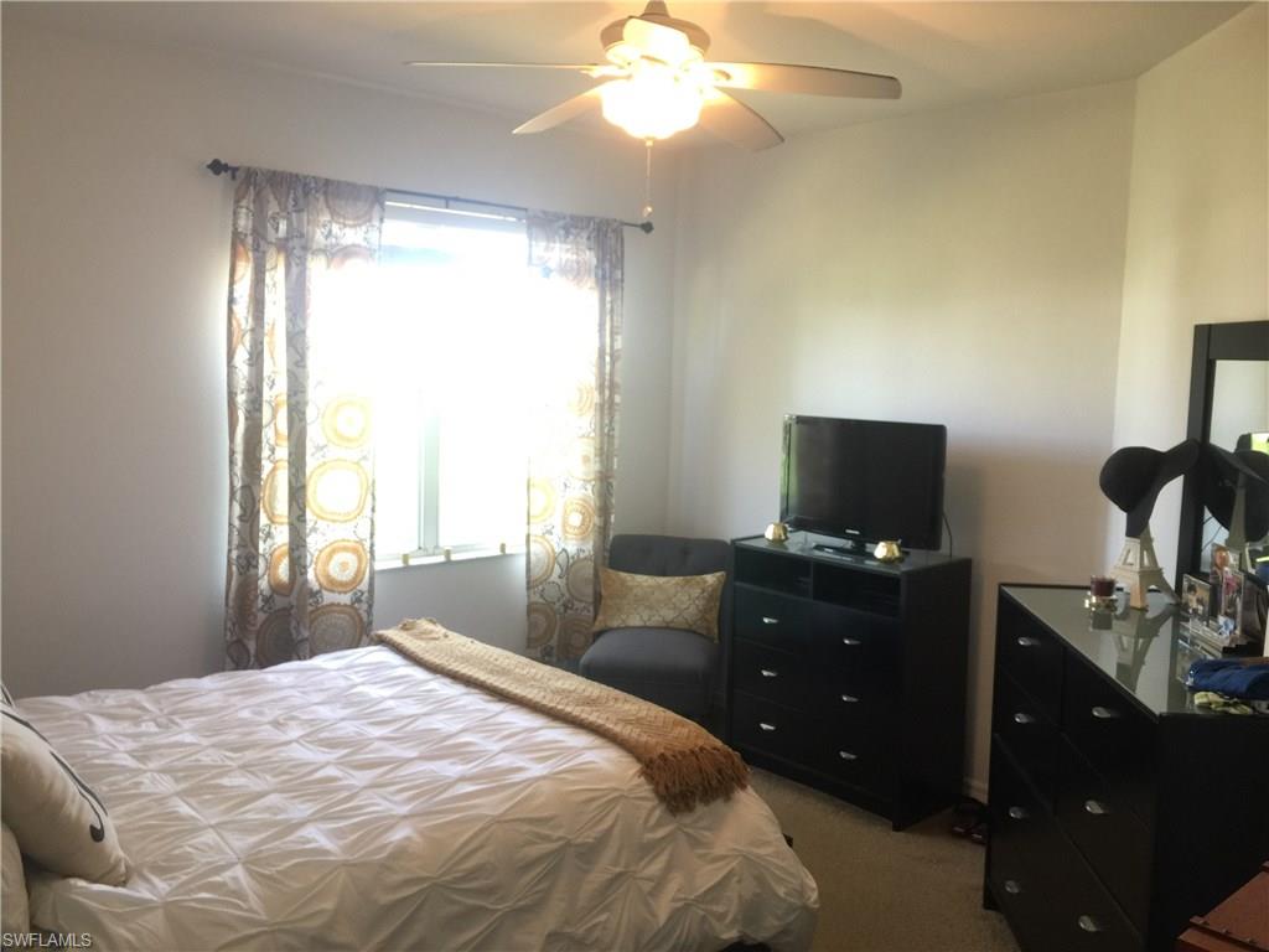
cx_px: 634
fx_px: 1063
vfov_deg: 48.2
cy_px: 476
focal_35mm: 29
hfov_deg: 61.7
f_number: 2.2
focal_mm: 4.15
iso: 50
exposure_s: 1/15
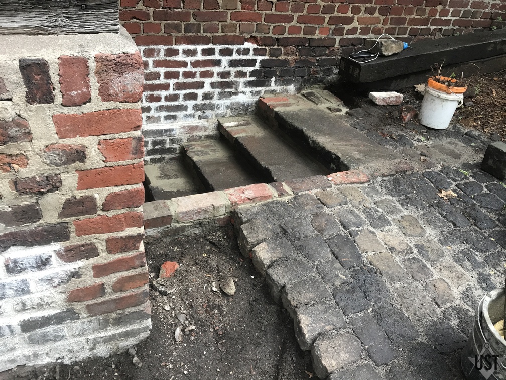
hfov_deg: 63.4
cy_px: 190
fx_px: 409
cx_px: 253
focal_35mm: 28
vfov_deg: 49.7
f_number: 1.8
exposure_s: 1/33
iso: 25
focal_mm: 3.99
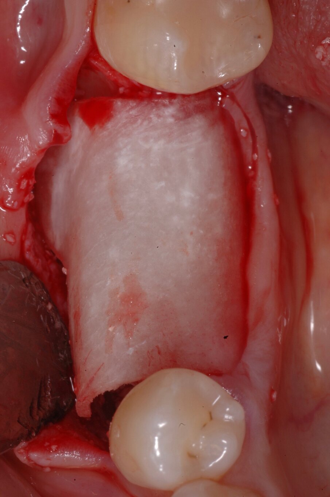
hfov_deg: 8.7
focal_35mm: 158
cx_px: 165
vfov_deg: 13.1
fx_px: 2169
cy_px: 248
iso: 200
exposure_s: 1/250
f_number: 51
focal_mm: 105
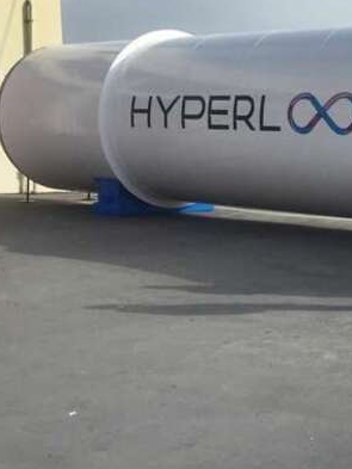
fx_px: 800
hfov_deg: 23.3
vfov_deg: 32.6
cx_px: 387
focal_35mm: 59
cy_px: 198
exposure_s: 1/2083
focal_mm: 4.15
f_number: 2.2
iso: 32
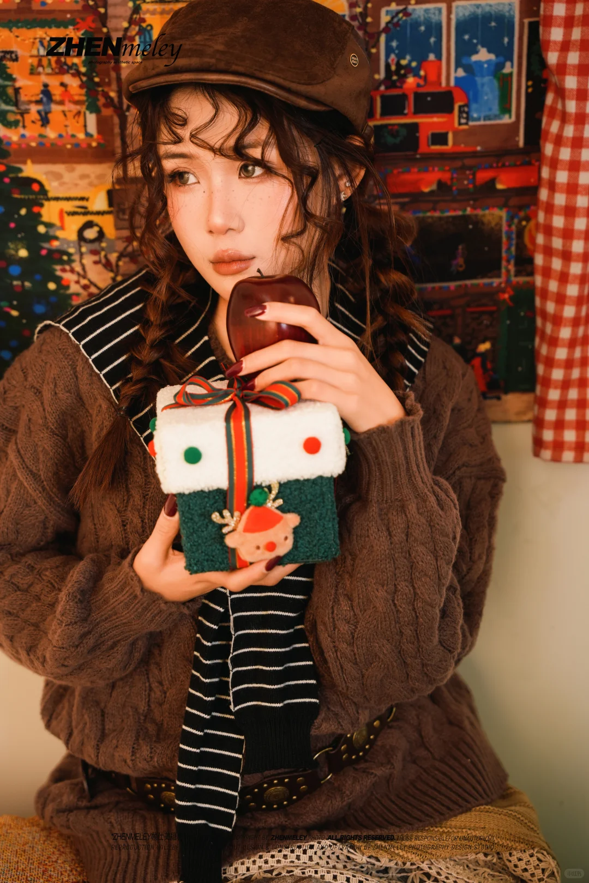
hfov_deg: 19.5
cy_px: 442
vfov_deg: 28.8
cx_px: 294
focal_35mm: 70
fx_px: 1718
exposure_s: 1/125
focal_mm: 70
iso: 500
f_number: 2.8
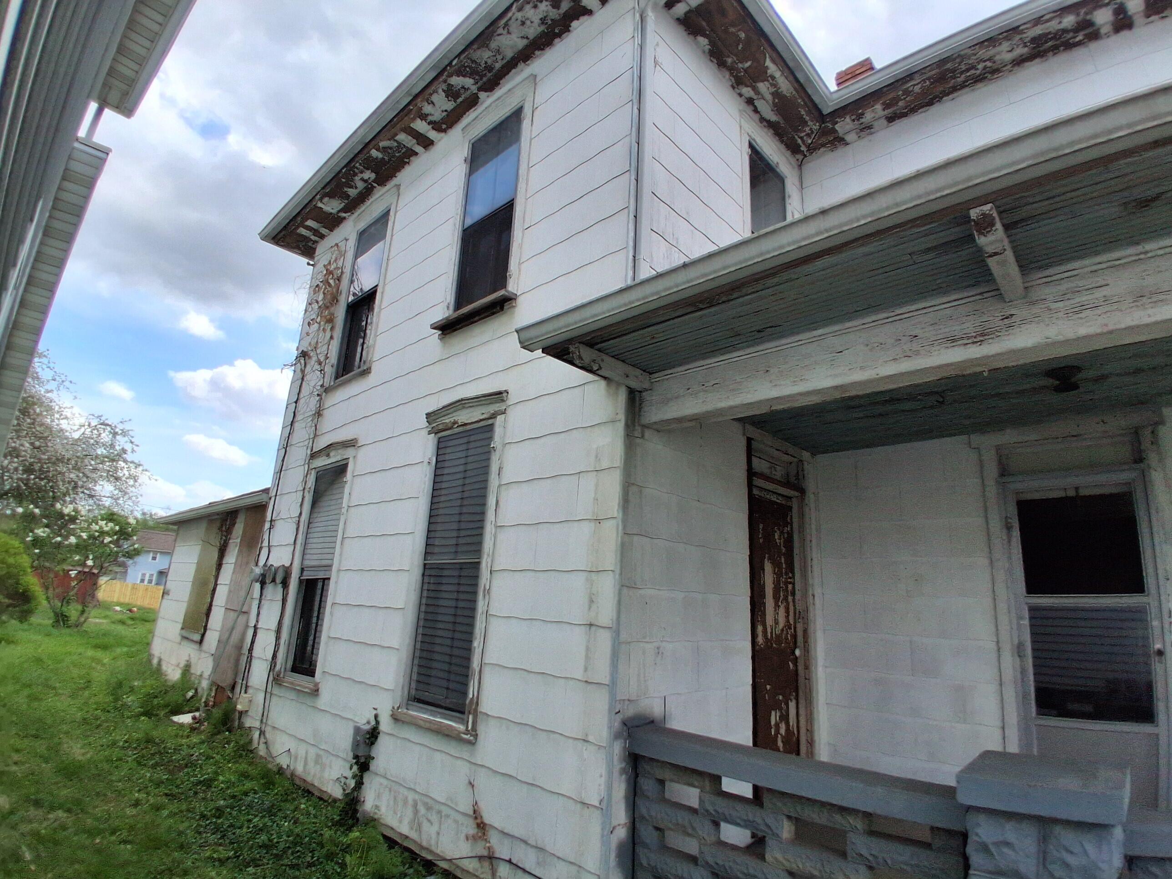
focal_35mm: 17
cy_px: 440
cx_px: 586
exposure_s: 1/1399
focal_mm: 1.4
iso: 50
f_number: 2.2
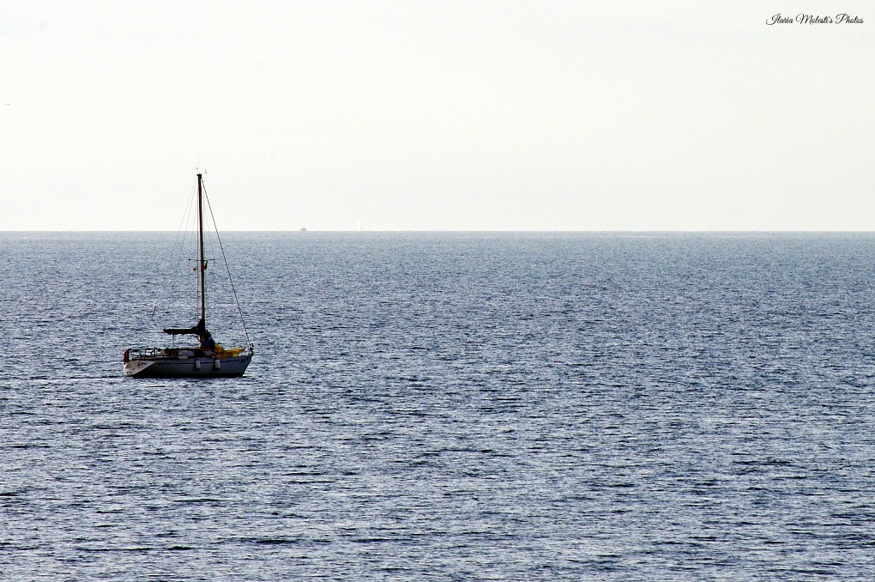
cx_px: 438
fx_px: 7285
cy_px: 291
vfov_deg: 4.6
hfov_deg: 6.9
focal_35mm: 300
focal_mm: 200
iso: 400
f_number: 18
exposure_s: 1/250
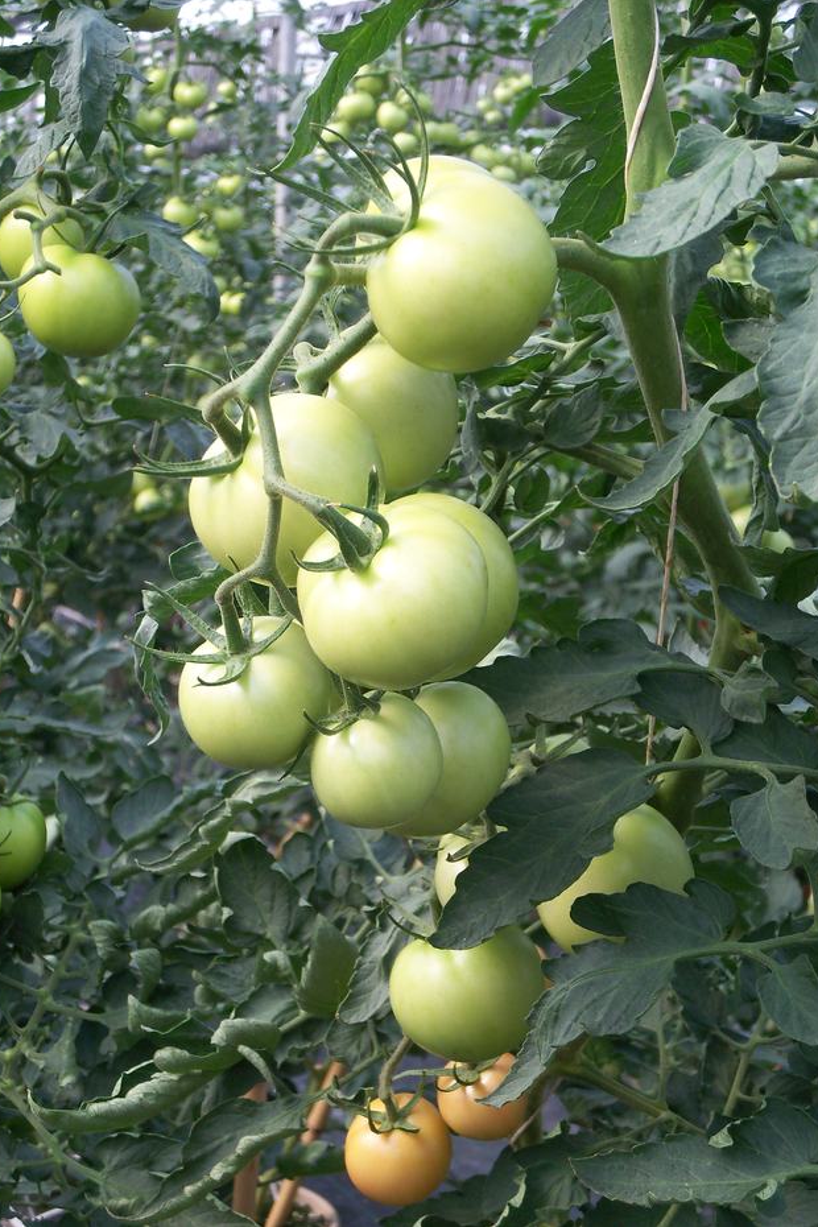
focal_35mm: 72
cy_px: 613
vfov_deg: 28.1
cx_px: 379
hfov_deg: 18.9
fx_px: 2454
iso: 64
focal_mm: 12.2
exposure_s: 1/160
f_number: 3.5
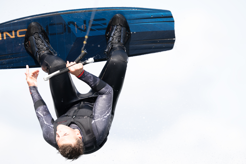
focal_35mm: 472
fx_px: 3225
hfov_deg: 4.4
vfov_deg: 2.9
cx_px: 102
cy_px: 84
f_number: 4.5
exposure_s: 1/1600
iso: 320
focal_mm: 400
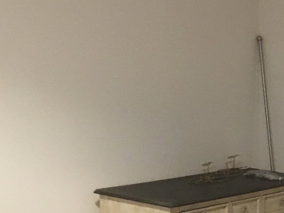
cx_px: 426
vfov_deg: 15.0
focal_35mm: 98
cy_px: 185
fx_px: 804
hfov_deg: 17.9
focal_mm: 4.15
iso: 200
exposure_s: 1/20
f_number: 2.2
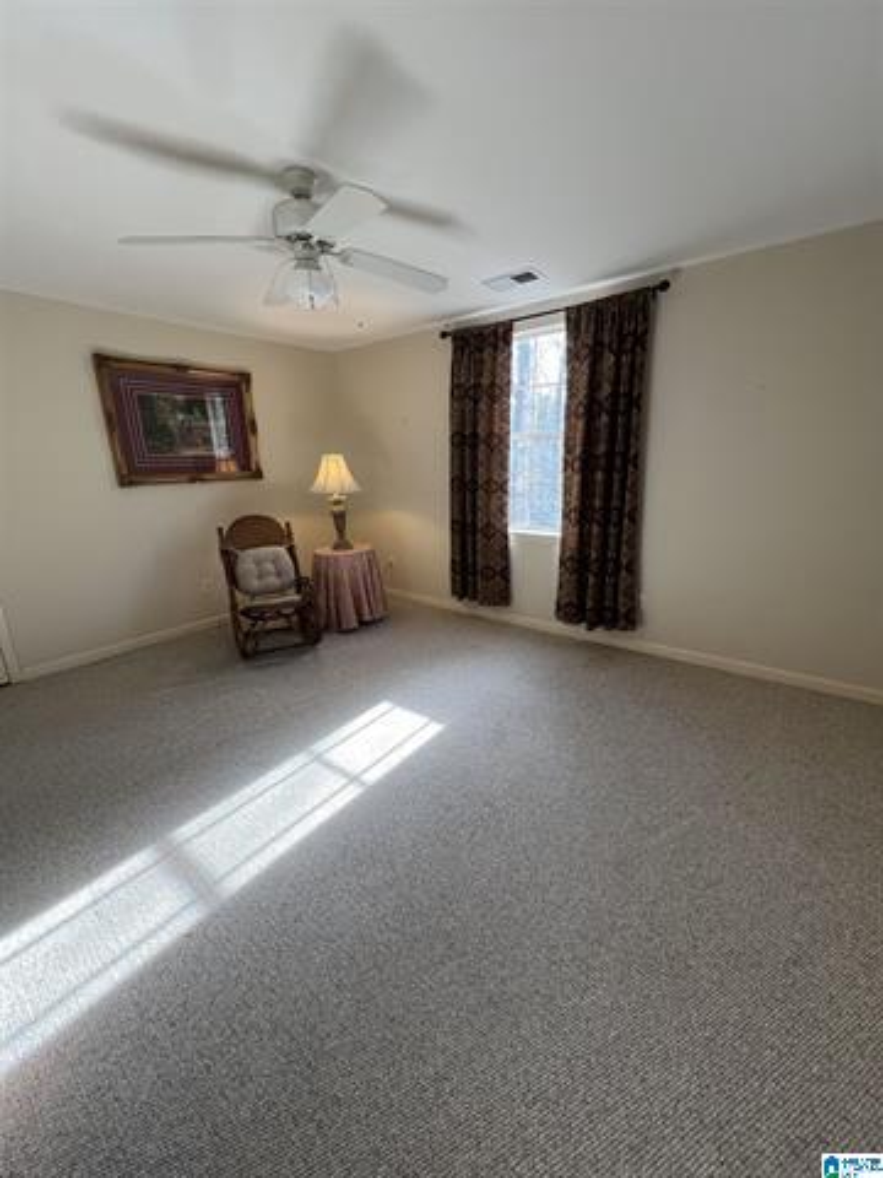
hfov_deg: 89.9
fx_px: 442
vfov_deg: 106.2
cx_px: 442
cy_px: 589
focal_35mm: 13
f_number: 1.8
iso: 80
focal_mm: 1.57
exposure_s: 1/120
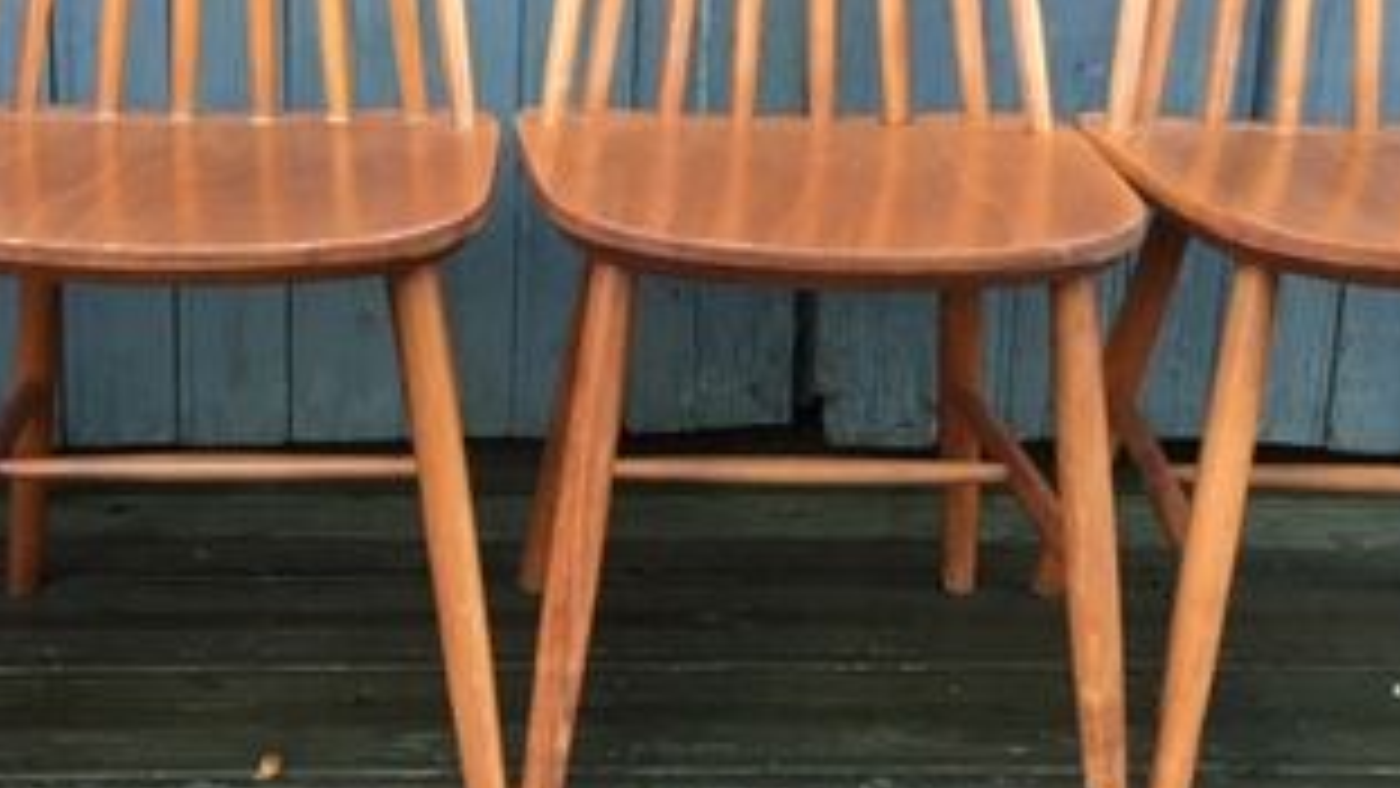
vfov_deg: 18.4
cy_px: 203
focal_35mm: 65
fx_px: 2413
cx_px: 536
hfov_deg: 32.2
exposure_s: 1/33
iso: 64
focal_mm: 4.15
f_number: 2.2
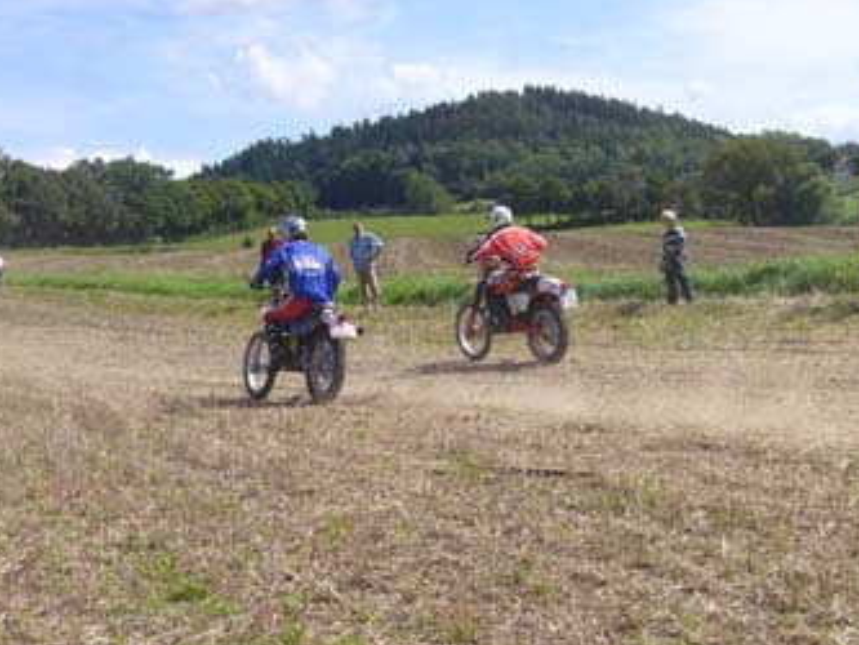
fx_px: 1489
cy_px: 361
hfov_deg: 32.2
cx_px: 457
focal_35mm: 60
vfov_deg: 24.4
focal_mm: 8.3
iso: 100
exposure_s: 1/320
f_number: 6.7
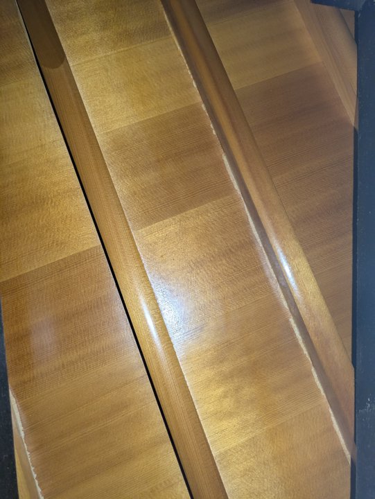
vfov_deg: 69.4
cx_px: 188
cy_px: 250
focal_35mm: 25
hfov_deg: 54.9
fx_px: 361
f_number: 1.89
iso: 217
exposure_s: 1/120
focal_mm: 5.43
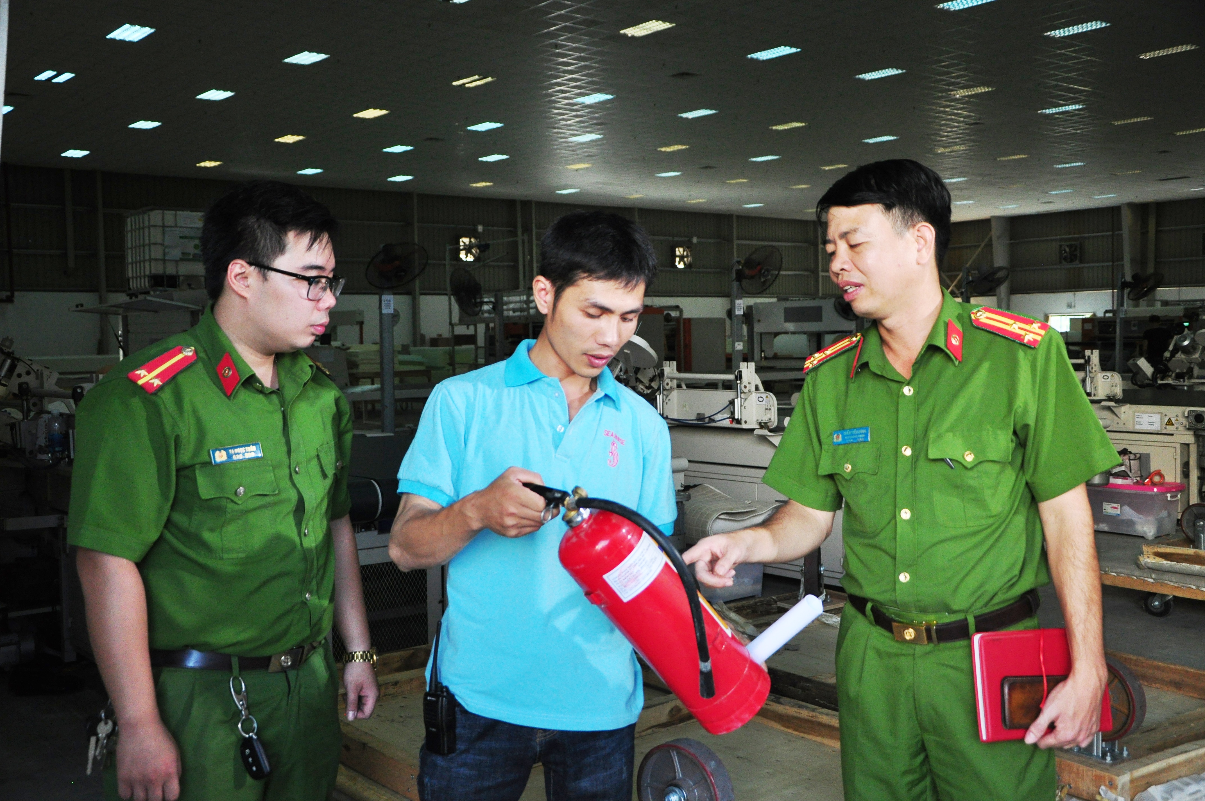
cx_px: 602
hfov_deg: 51.3
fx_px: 1254
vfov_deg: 35.4
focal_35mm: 38
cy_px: 400
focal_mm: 25
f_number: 4
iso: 800
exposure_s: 1/320
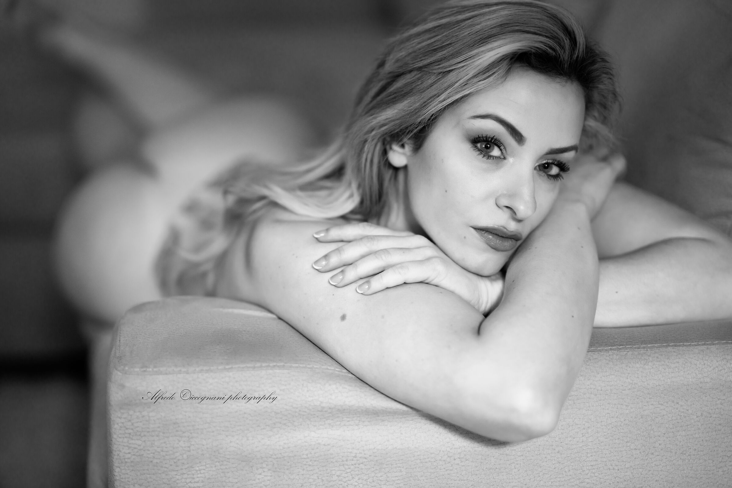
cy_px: 244
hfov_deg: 23.9
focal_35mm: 85
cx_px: 366
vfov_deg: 16.1
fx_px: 1728
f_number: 1.4
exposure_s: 1/60
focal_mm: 85
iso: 400
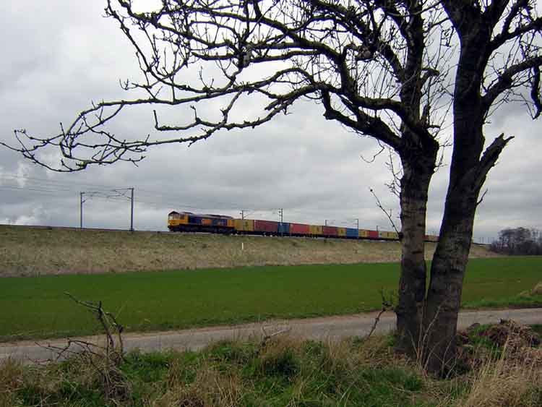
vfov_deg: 36.0
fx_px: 627
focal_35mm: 40
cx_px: 271
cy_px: 204
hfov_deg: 46.8
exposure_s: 1/185
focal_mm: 5.2
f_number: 5.4
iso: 100
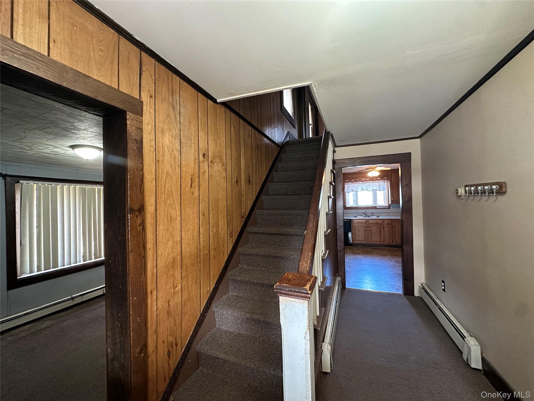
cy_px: 200
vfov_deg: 85.7
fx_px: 216
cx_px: 267
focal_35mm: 14
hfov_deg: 102.1
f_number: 2.2
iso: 640
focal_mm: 2.22
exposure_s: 1/60
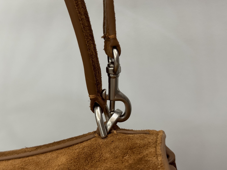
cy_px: 85
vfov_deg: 30.3
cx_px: 114
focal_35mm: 48
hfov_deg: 39.7
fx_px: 315
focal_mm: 6.76
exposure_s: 1/50
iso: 125
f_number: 1.78
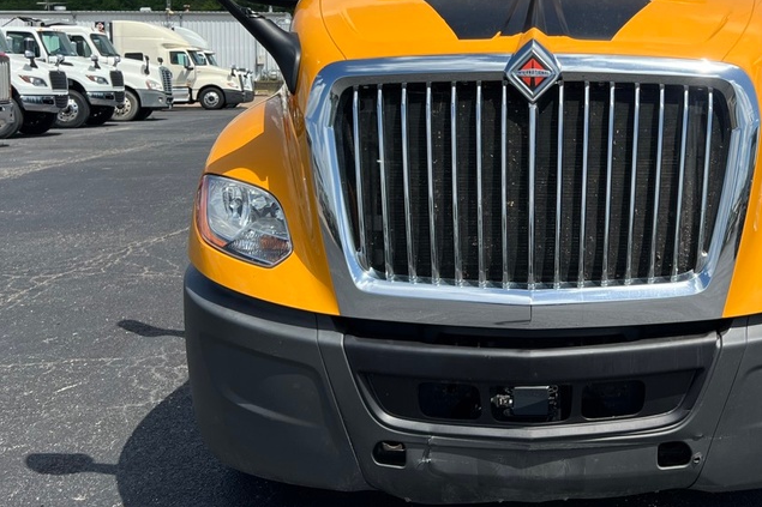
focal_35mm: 46
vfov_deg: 28.6
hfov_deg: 41.8
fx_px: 973
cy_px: 105
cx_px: 542
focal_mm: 5.7
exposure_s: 1/5319
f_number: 1.5
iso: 50
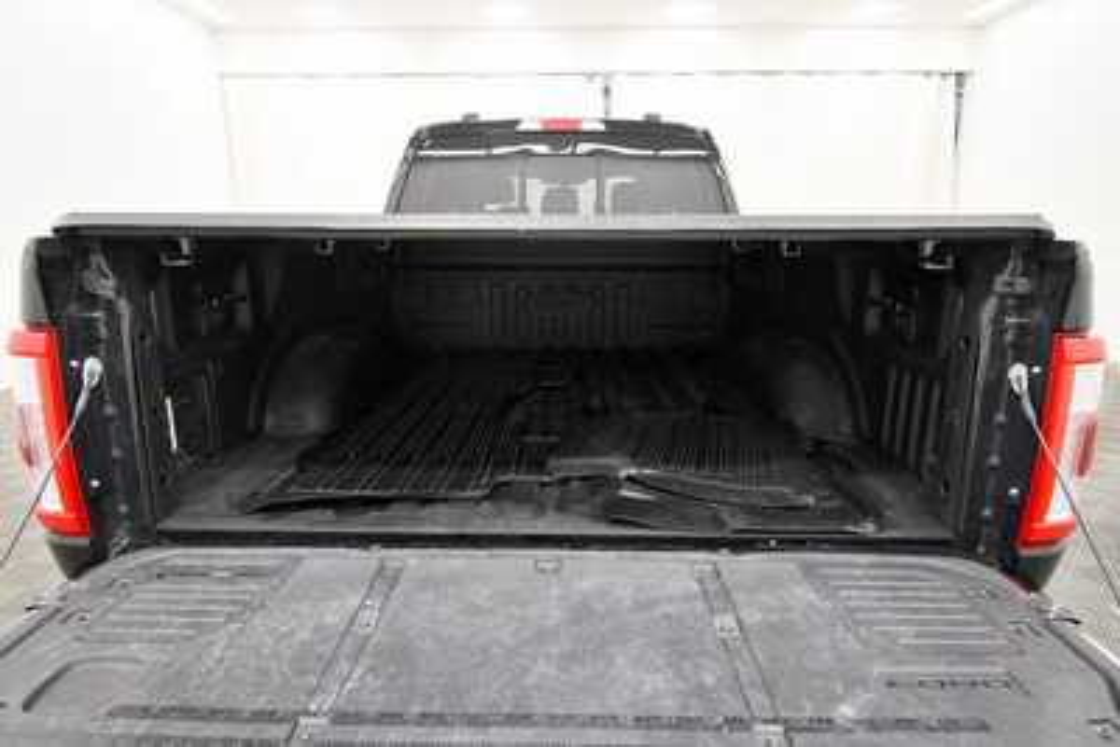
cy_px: 374
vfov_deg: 64.6
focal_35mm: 19
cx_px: 560
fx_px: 591
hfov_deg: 86.9
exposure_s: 1/125
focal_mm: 13
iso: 1800
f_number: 5
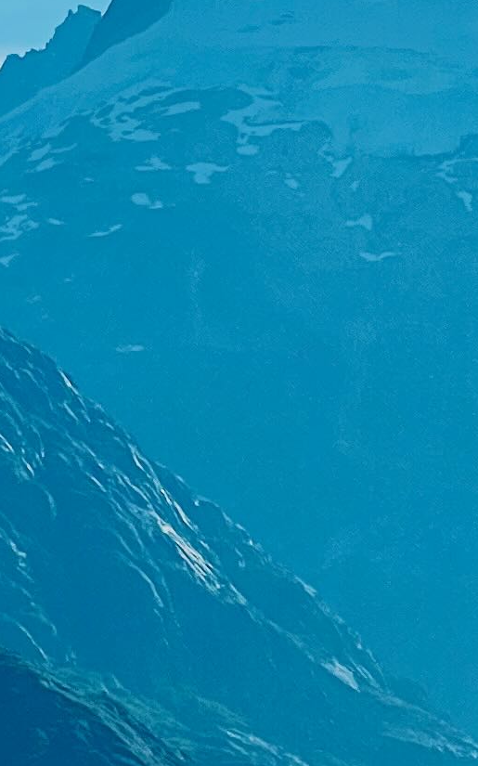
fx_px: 8324
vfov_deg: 5.3
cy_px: 811
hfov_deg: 3.2
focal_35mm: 399
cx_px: 1222
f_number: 2.8
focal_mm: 9
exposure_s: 1/2801
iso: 32
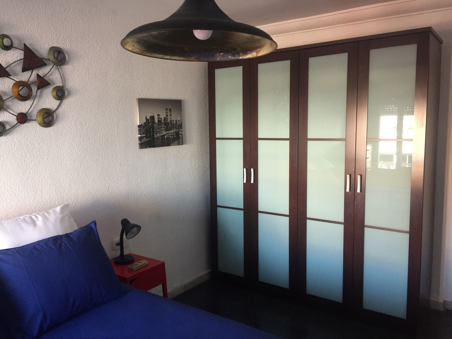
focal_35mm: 29
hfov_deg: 61.7
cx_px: 226
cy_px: 170
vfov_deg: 48.2
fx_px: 379
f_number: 2.2
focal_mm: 4.15
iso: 125
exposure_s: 1/33
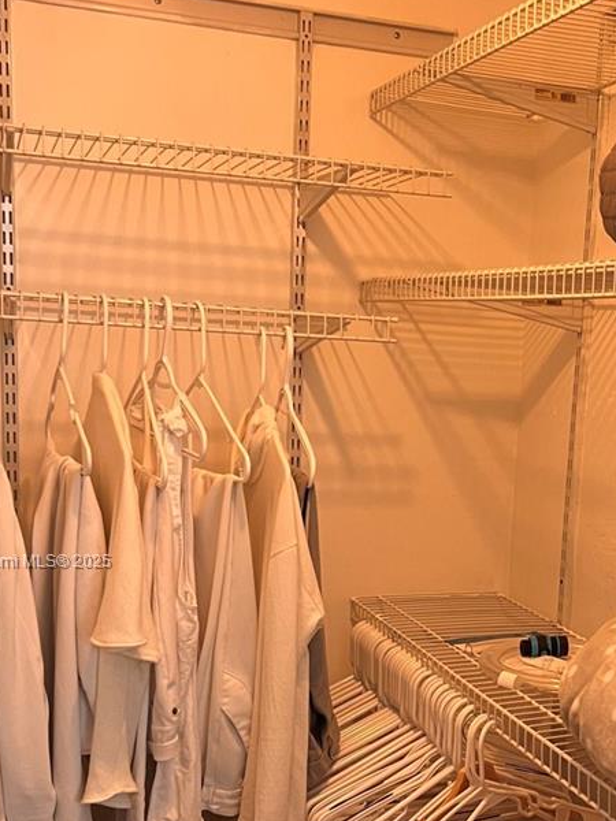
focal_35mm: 52
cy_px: 562
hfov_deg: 27.6
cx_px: 476
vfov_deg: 36.4
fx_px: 1234
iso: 125
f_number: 1.5
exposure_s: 1/84
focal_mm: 5.7
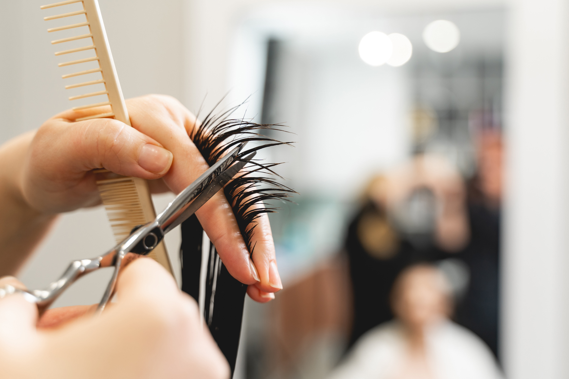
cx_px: 284
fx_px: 695
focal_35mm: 44
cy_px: 190
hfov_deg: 44.5
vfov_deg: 30.5
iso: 400
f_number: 2.8
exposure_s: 1/100
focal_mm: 44
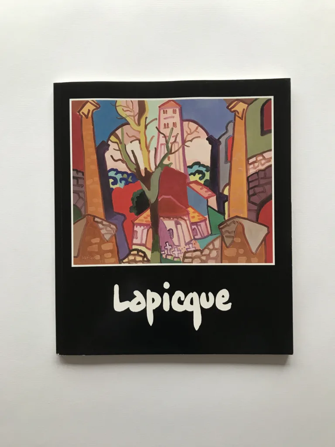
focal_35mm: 28
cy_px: 224
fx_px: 361
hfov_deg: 49.7
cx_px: 168
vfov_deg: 63.4
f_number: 1.8
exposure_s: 1/17
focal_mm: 3.99
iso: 50
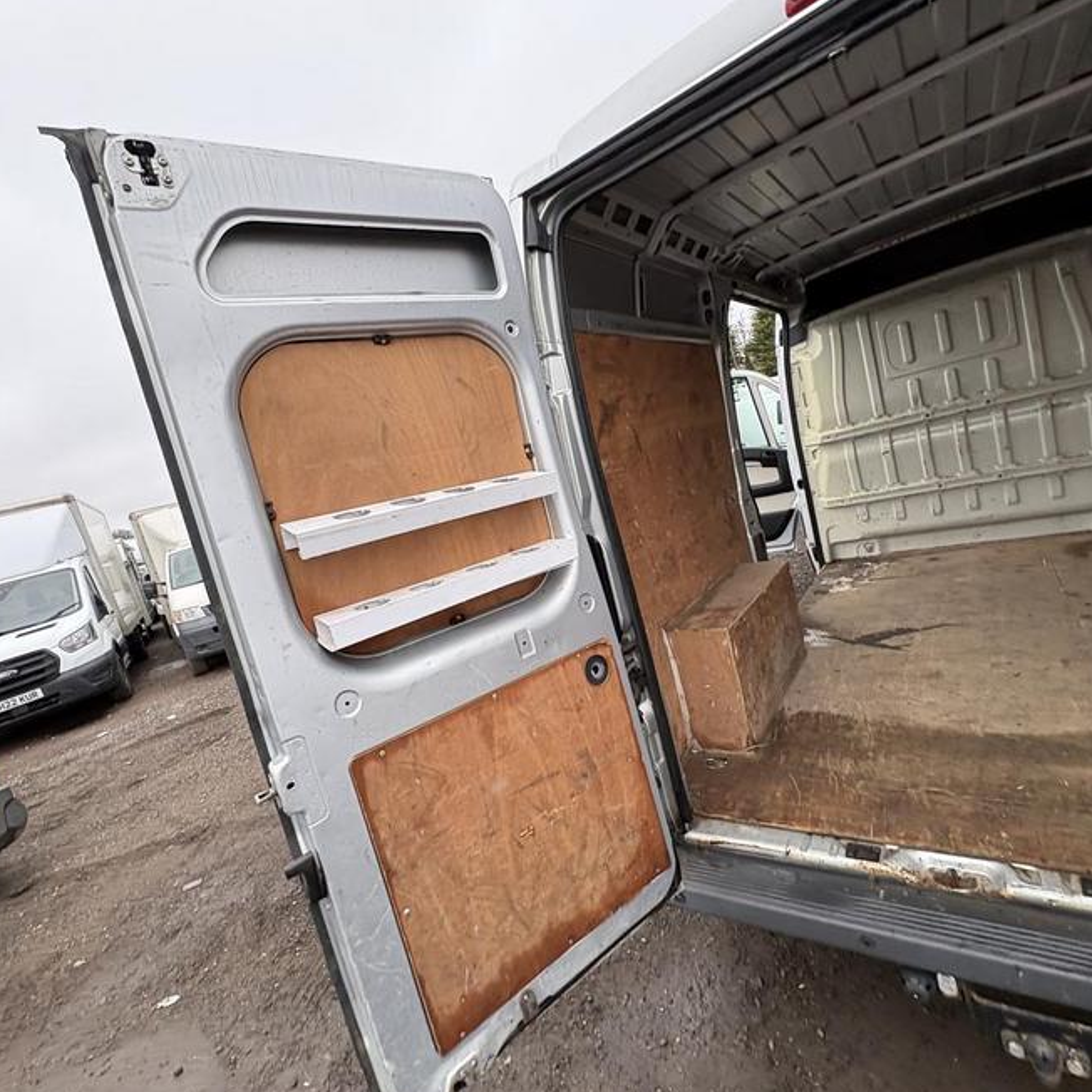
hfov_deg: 84.0
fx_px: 607
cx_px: 546
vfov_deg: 84.0
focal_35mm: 17
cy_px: 549
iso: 64
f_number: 2.2
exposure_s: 1/194
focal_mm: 2.22
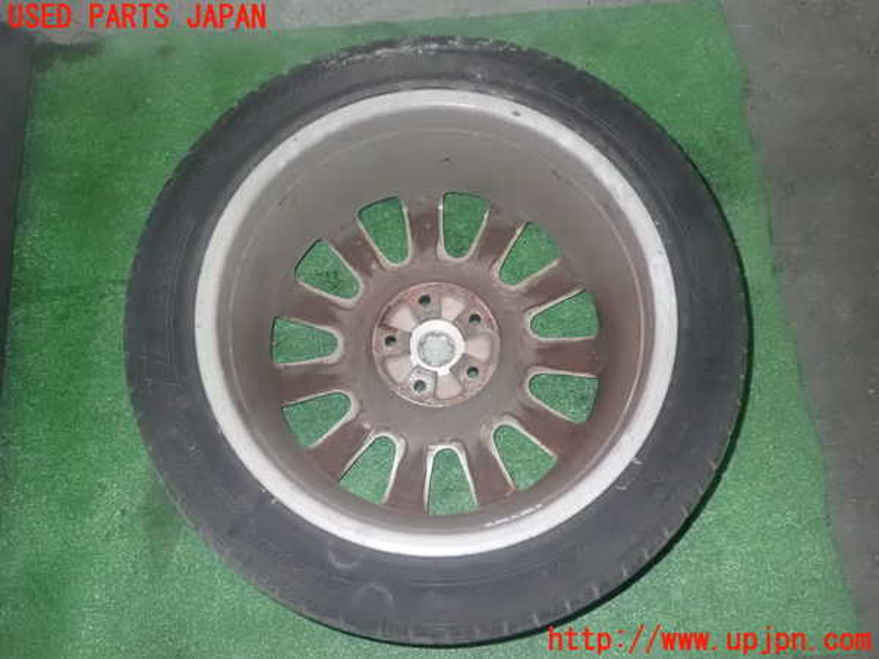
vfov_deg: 44.2
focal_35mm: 32
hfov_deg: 56.8
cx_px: 440
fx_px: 813
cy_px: 330
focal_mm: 5.79
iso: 1600
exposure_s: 1/30
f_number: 7.1
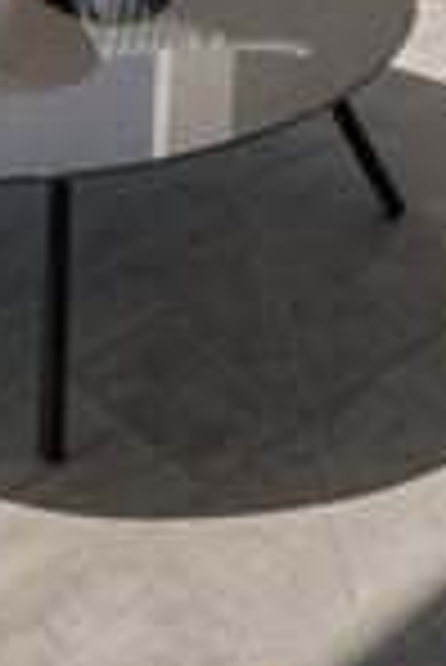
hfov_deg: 15.6
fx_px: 1446
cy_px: -706
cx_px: -288
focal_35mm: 78
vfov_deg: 17.5
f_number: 8
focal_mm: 18
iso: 125
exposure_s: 1/2000
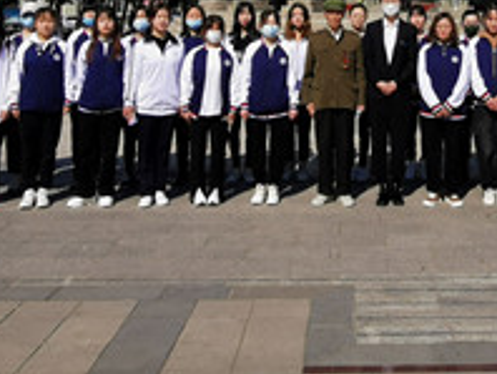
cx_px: 389
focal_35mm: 53
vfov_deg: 24.5
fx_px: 762
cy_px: -94
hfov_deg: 35.1
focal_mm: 2.26
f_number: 2.2
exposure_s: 1/1984
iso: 50
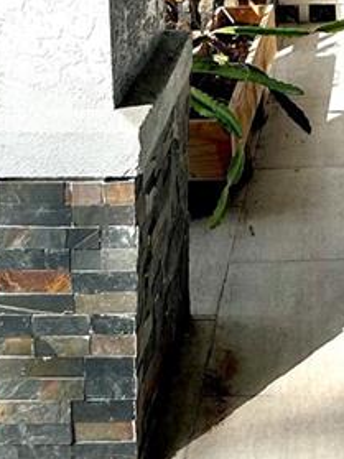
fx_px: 1485
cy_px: -212
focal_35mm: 112
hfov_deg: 13.0
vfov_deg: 16.2
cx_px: 377
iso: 50
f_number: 1.5
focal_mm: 5.7
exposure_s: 1/3165
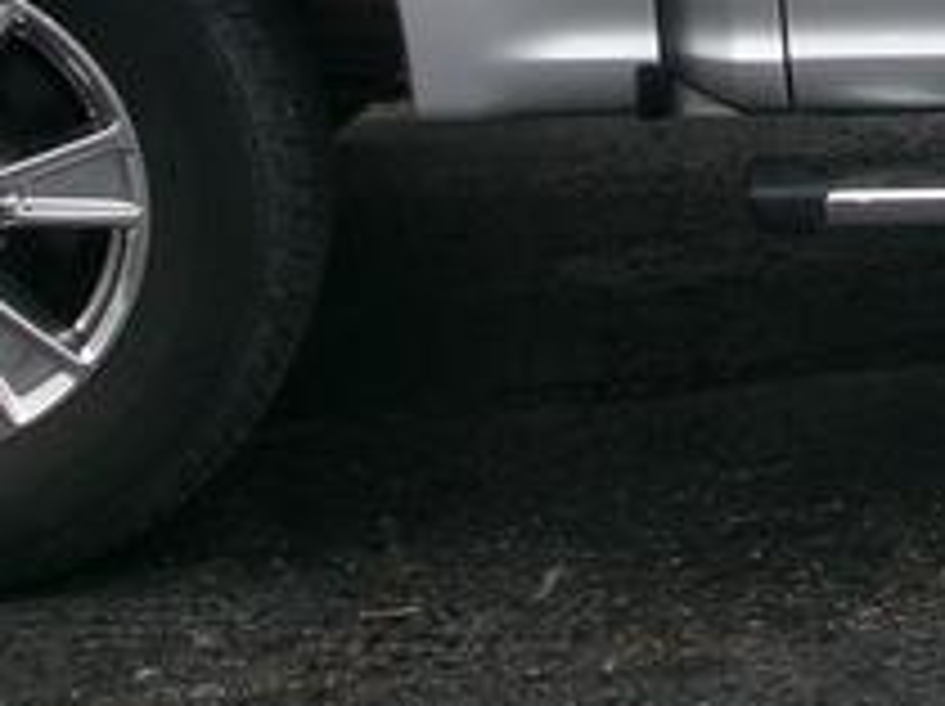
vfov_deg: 8.6
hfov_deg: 11.1
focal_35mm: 171
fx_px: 4663
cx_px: 1404
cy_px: -162
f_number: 10.8
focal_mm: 5.1
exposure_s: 1/70
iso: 100
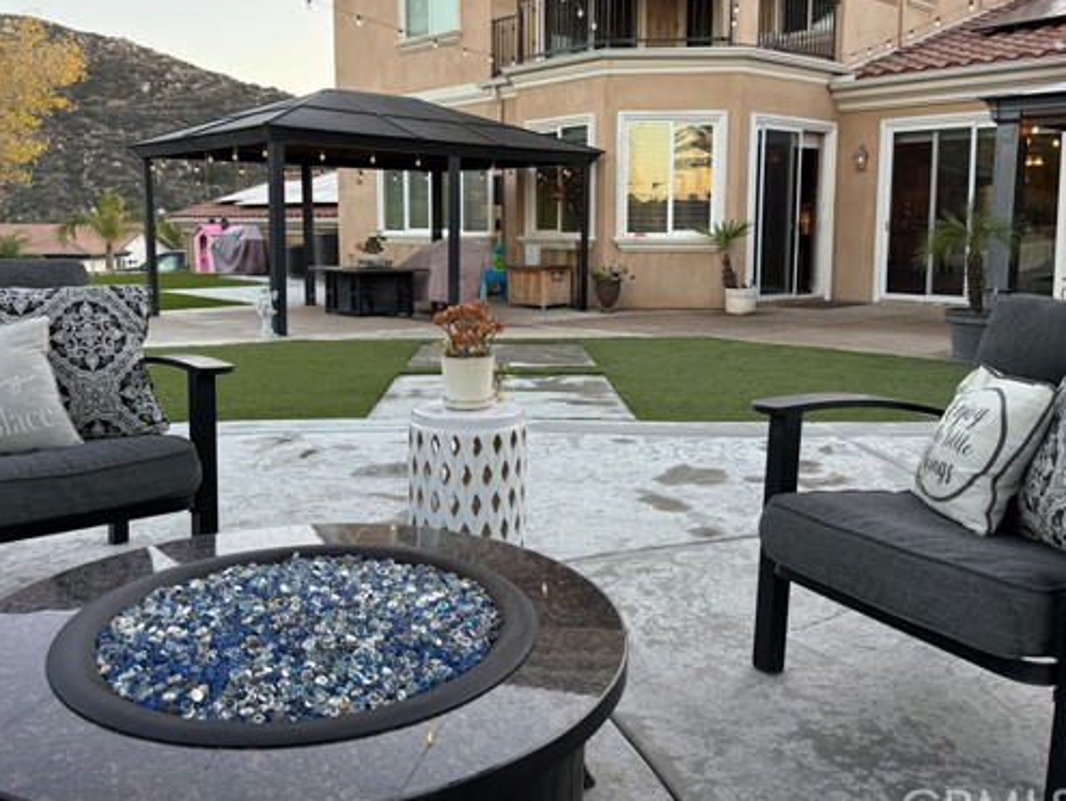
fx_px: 955
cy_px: 323
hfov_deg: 58.3
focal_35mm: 31
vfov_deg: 45.3
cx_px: 549
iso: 125
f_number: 1.78
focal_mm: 6.76
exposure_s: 1/240
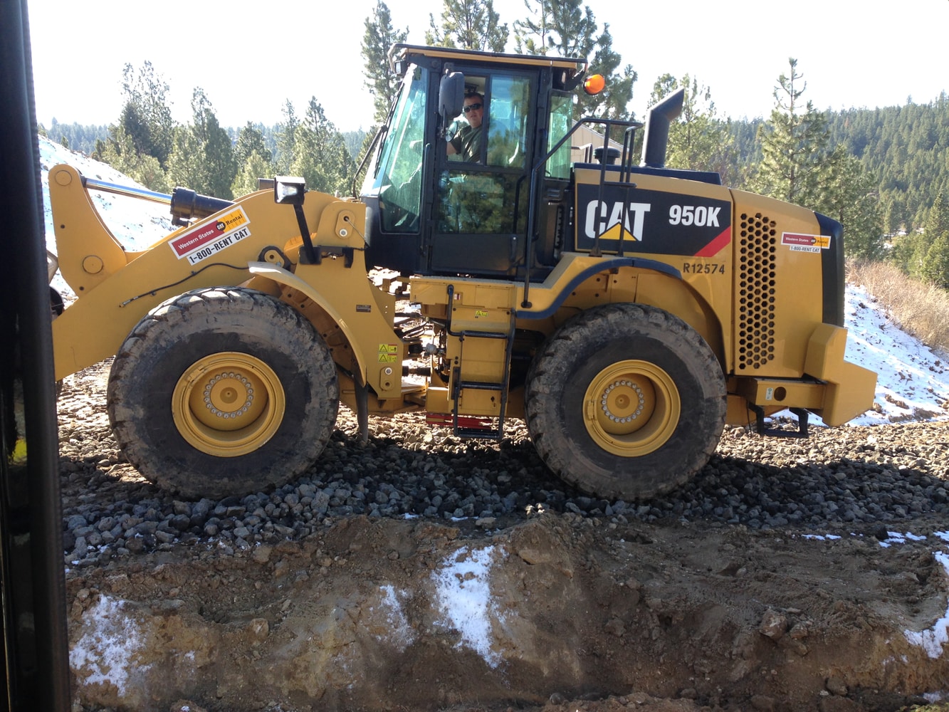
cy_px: 356
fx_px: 905
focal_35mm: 33
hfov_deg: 55.3
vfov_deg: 43.0
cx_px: 474
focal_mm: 4.12
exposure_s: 1/221
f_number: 2.4
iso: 50
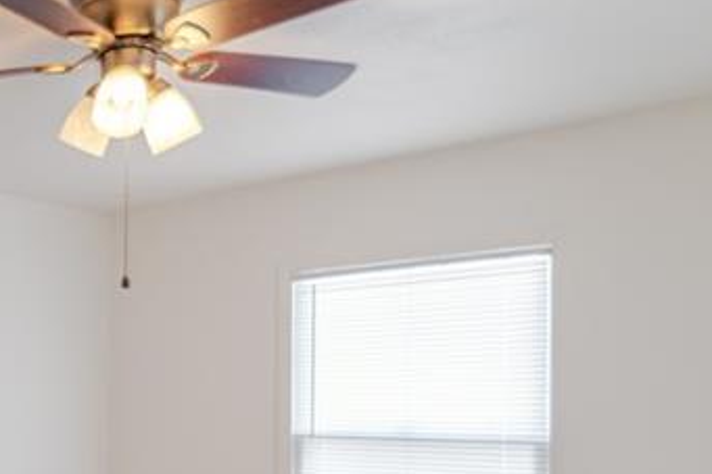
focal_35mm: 48
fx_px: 949
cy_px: 394
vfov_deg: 27.4
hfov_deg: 34.5
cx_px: -102
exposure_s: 1/160
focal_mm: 16
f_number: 2.8
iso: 250
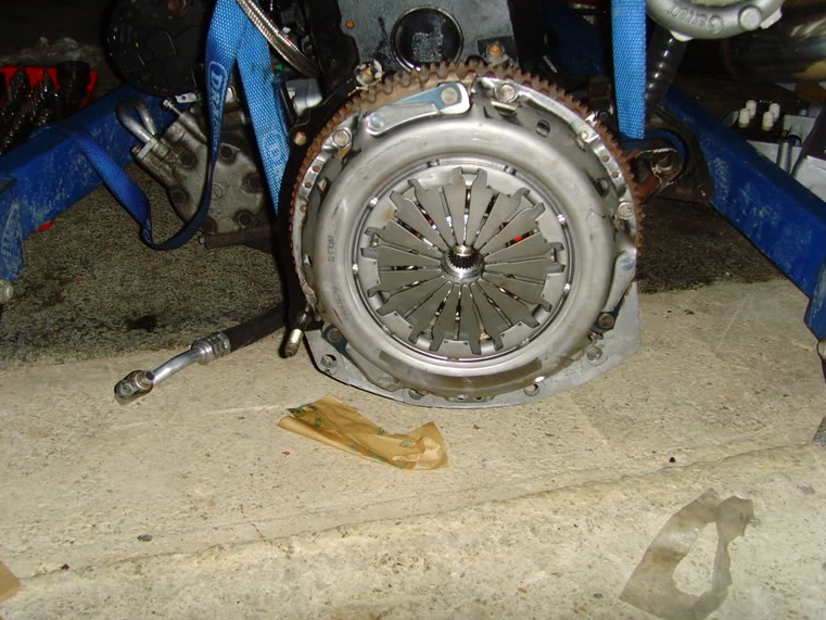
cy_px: 295
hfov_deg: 45.8
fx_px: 978
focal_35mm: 41
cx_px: 411
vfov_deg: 35.1
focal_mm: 6.6
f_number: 3.5
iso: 200
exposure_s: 1/45
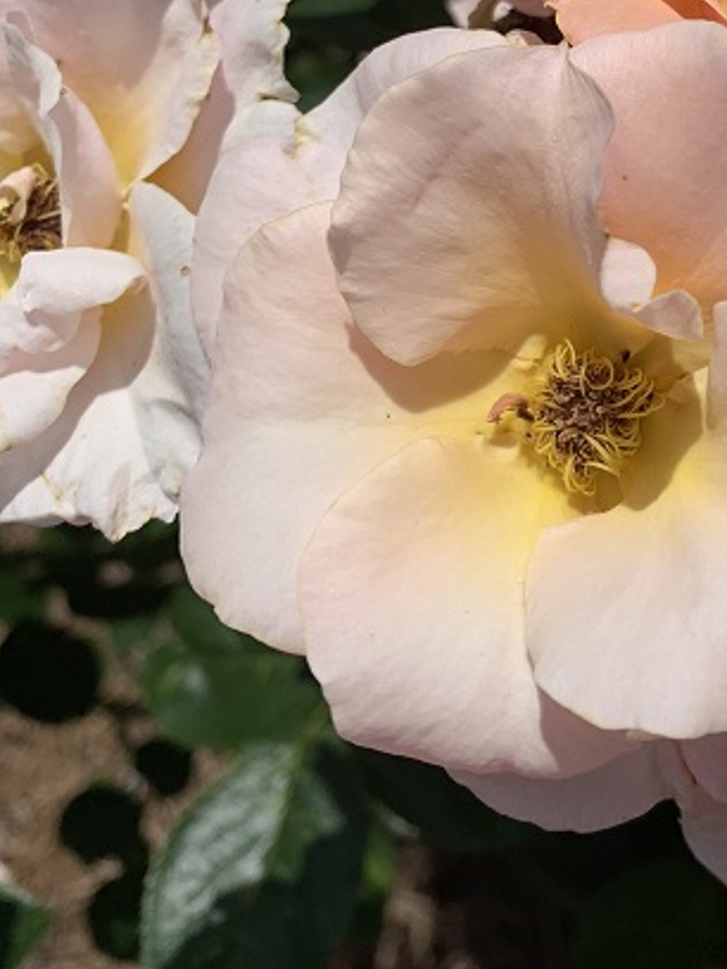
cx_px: 691
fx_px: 1428
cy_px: 86
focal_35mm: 51
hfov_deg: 27.3
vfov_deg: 35.2
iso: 25
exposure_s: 1/6452
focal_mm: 4.25
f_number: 1.8
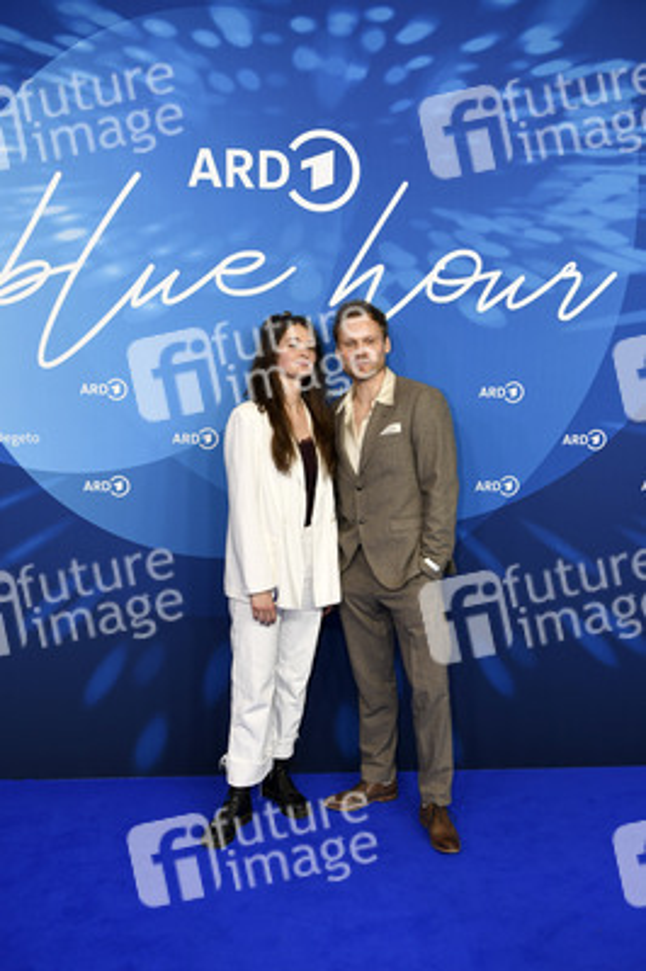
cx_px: 323
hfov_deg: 37.8
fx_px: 944
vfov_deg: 54.5
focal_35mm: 35
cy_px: 486
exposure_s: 1/320
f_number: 4
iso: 800
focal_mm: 35
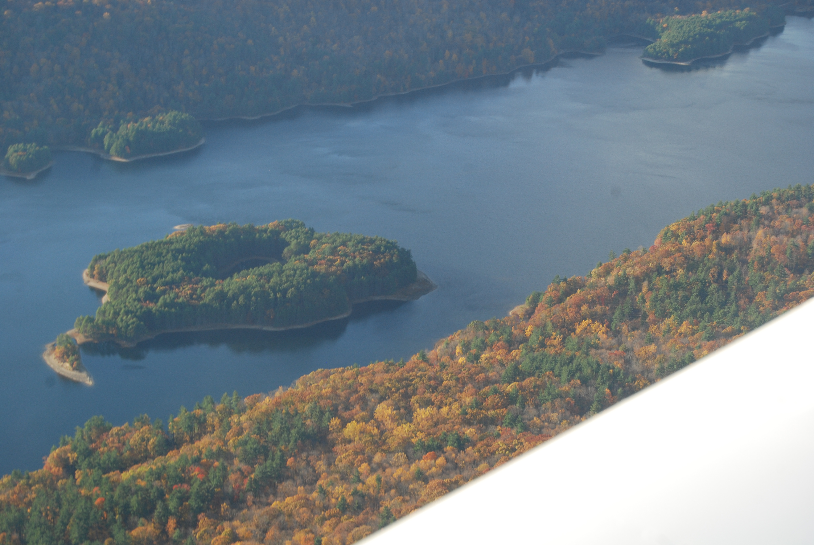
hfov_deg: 24.6
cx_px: 407
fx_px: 1868
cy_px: 272
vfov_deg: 16.6
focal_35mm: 82
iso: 200
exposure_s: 1/125
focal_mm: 55
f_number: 9
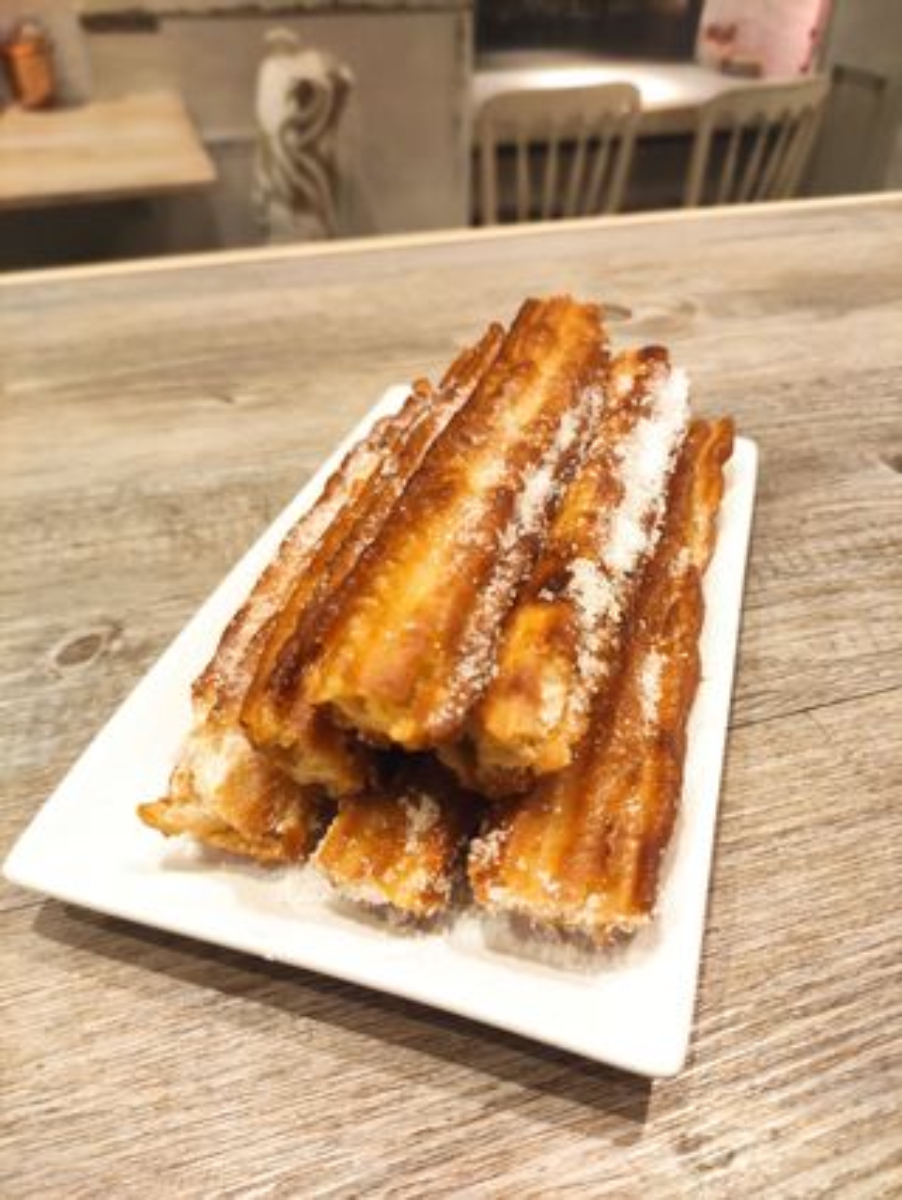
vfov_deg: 69.4
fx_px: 868
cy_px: 600
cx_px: 451
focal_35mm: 25
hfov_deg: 54.9
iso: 437
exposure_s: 1/33
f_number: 1.89
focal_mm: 5.43
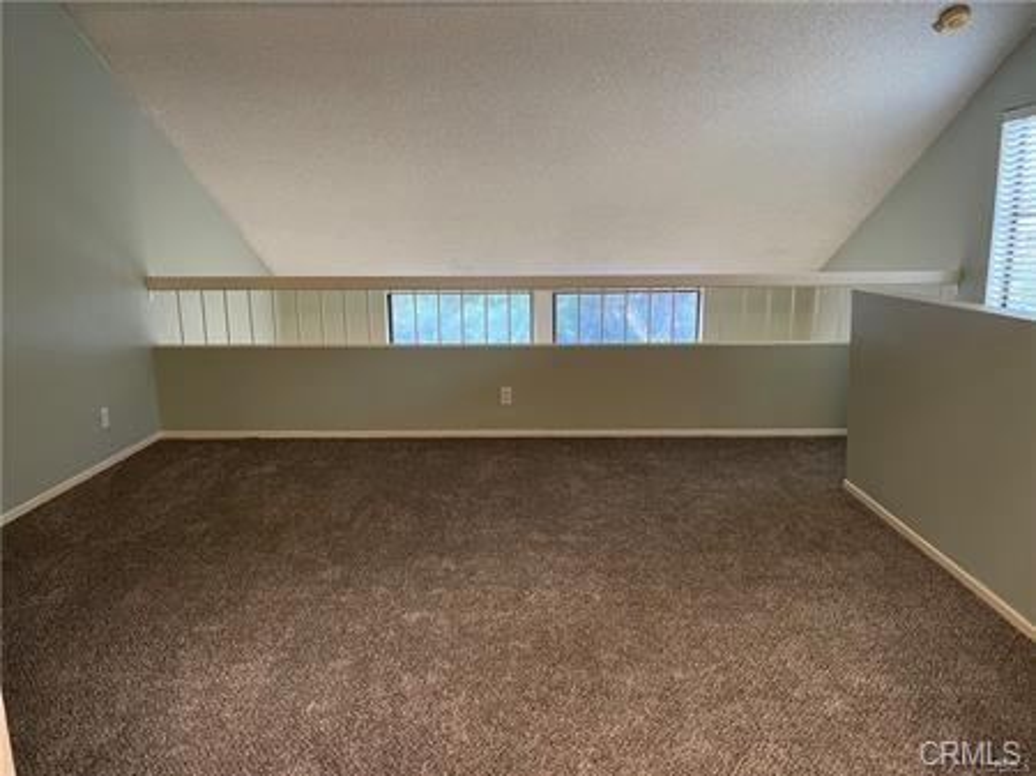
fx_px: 778
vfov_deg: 53.0
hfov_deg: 67.3
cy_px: 388
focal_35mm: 26
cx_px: 518
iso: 200
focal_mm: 5.1
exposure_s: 1/60
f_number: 1.6
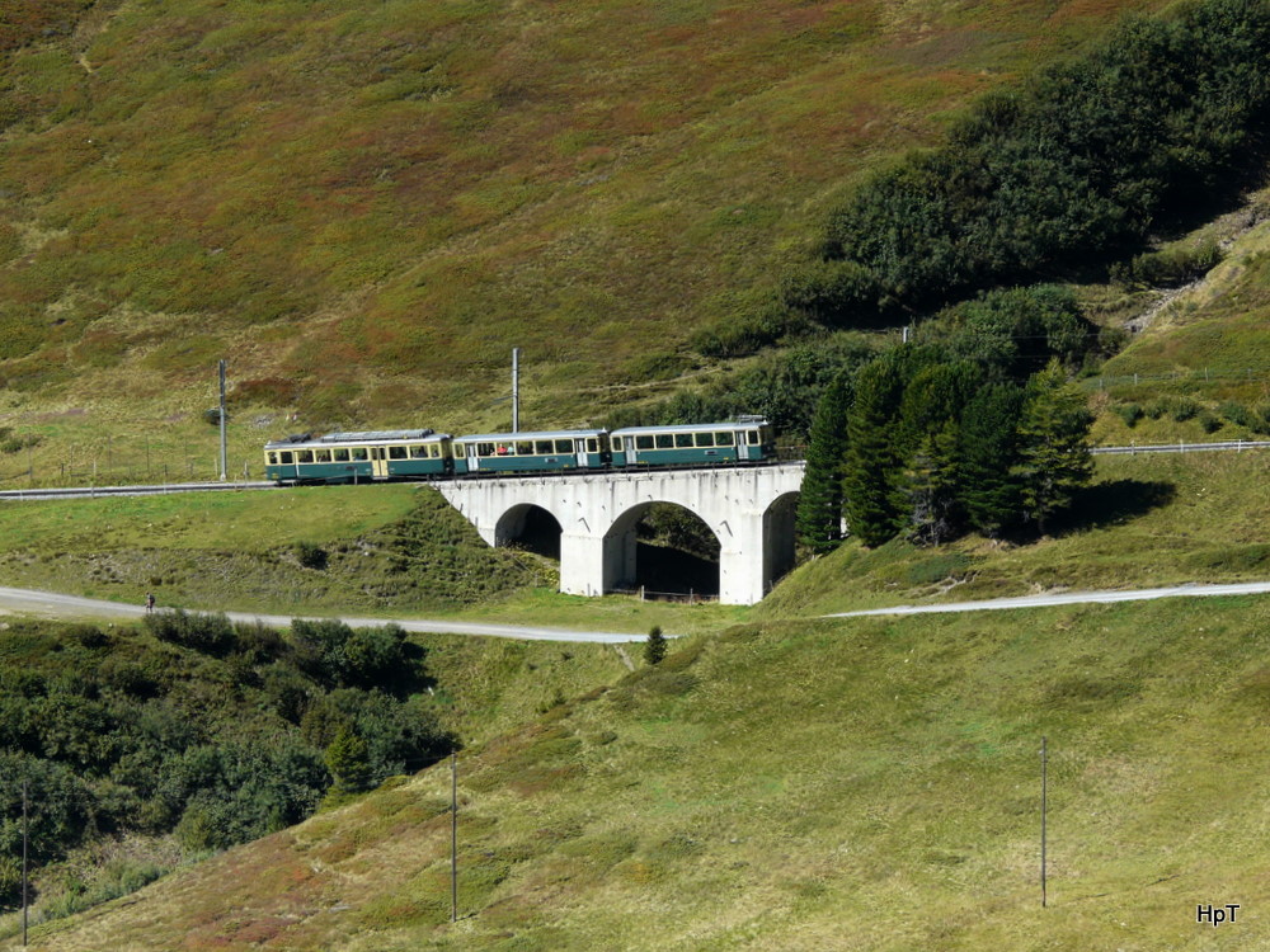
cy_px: 476
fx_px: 8328
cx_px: 635
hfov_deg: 8.7
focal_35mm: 227
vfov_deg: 6.5
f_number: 5.6
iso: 100
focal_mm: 37.2
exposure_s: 1/200
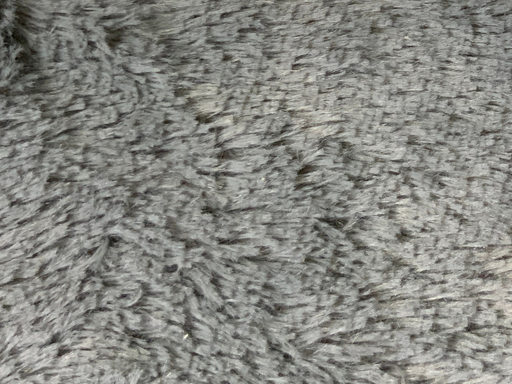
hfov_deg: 22.0
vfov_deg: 17.5
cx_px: 620
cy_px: -22
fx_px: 1213
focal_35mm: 82
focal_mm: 3
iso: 80
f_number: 1.8
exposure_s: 1/60
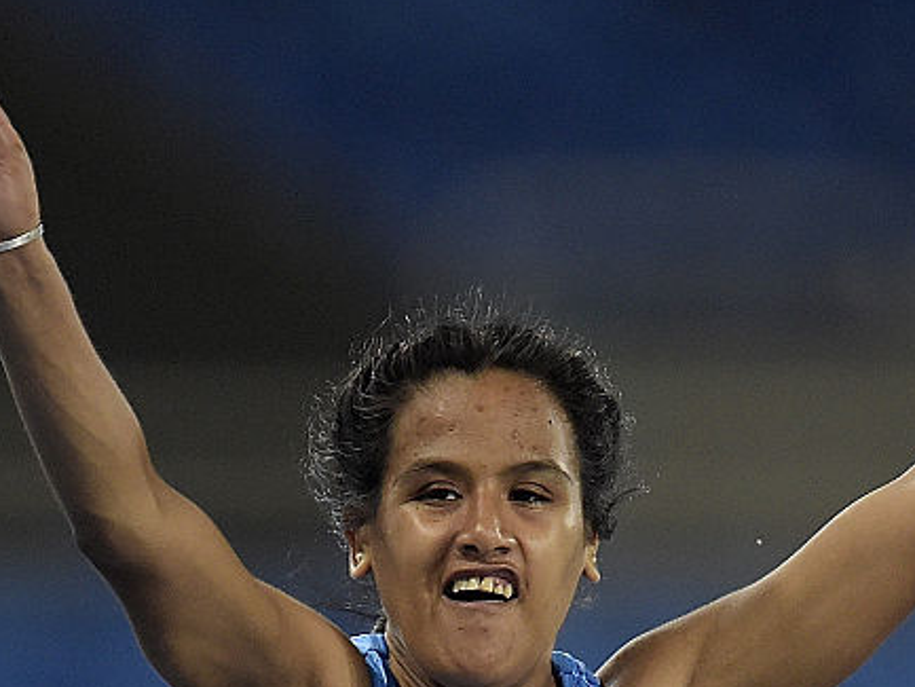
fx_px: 33024
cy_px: 676
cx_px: 467
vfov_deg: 1.2
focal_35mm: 1249
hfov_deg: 1.6
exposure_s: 1/2500
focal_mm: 550
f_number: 4
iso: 3200
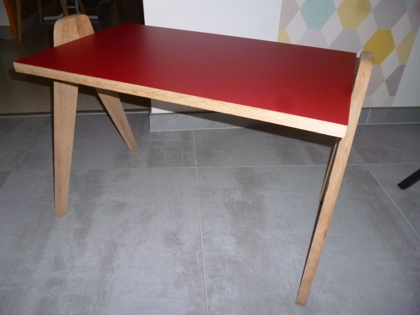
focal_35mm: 28
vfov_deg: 49.7
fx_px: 340
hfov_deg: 63.4
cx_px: 210
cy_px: 158
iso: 400
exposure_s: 1/60
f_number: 3.1
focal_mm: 5
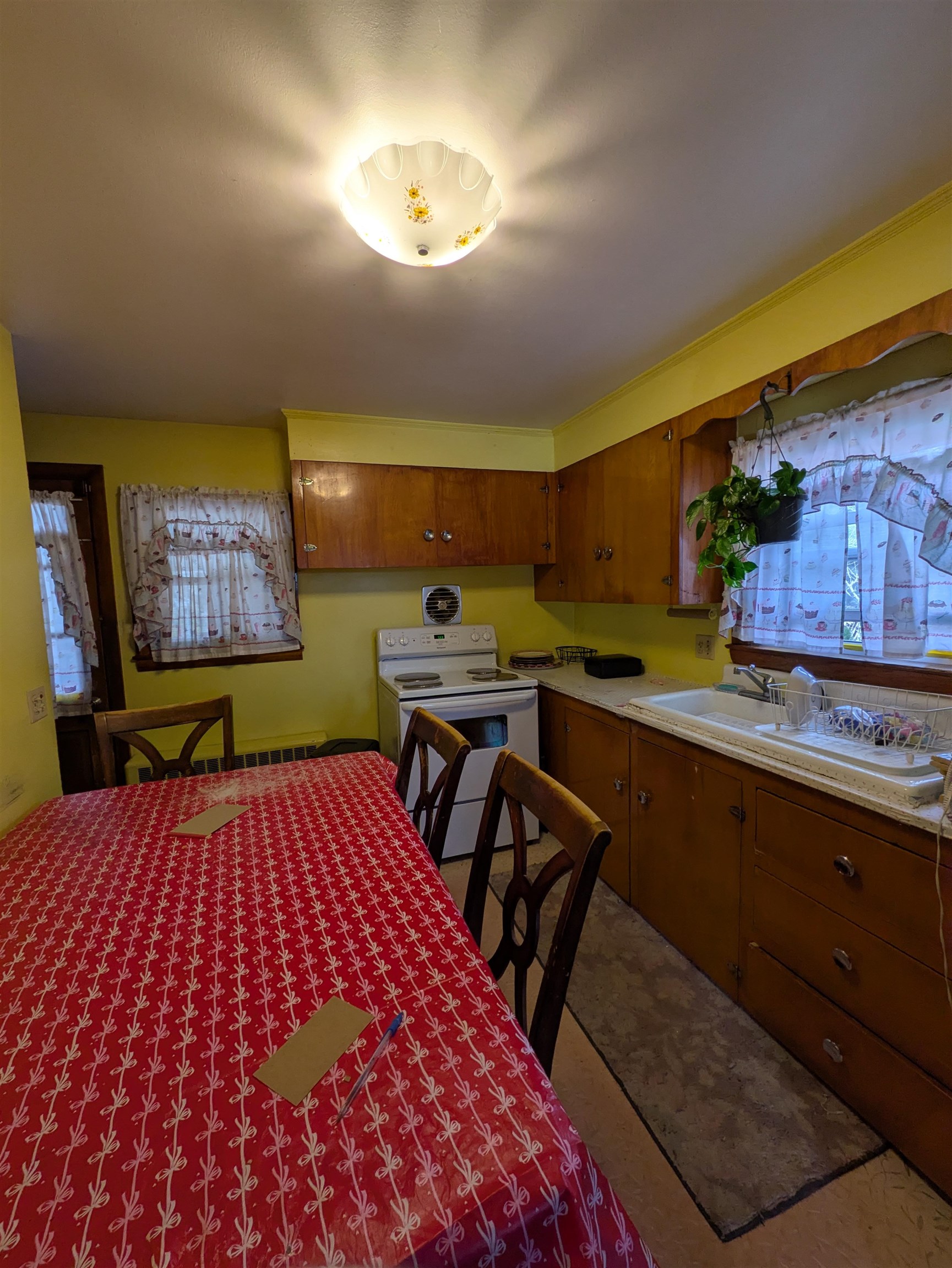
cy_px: 634
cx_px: 476
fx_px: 513
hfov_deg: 85.7
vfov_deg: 102.1
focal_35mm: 14
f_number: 2.2
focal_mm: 1.83
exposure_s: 1/120
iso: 64
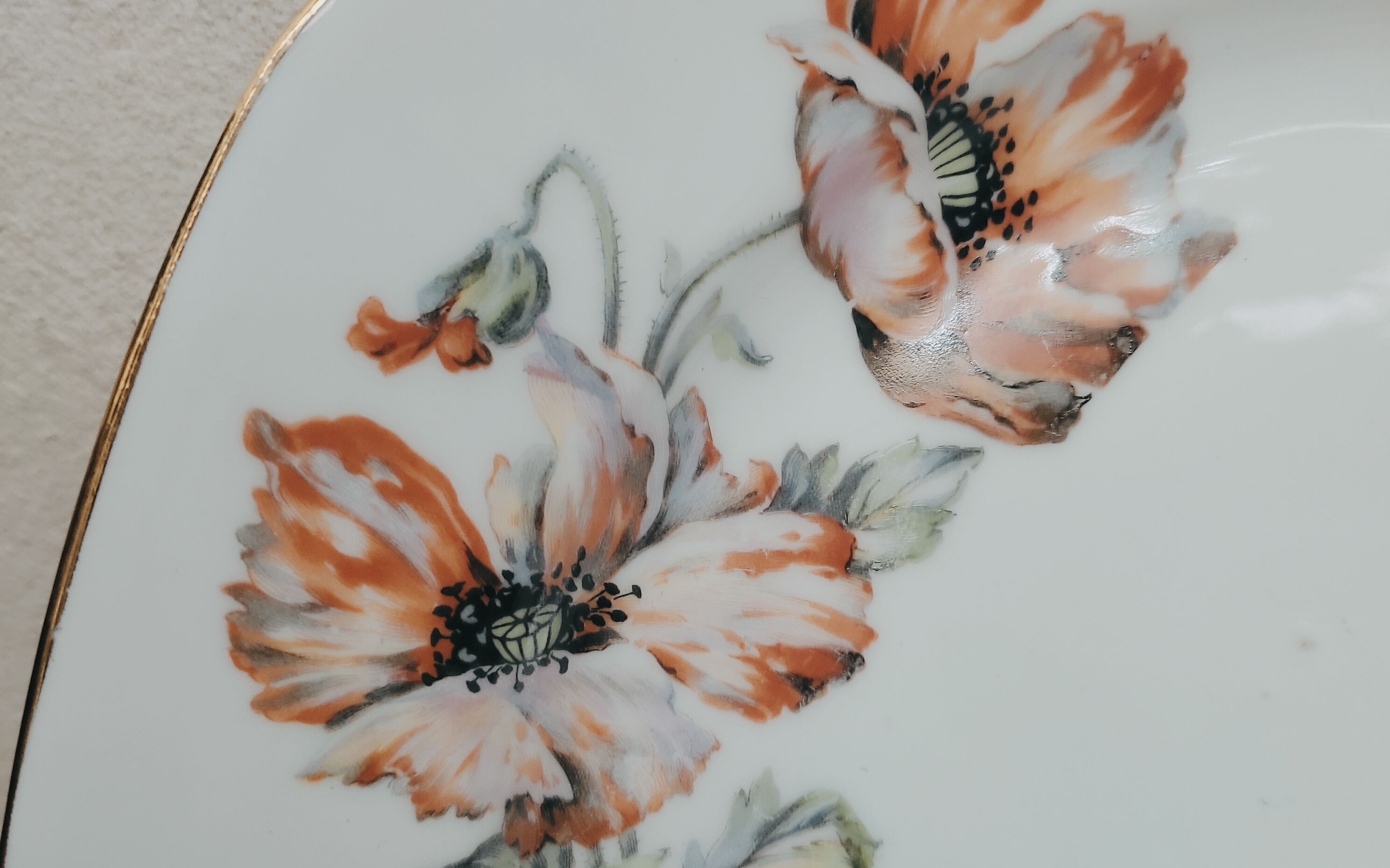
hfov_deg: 52.7
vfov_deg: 34.4
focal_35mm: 37
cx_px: 693
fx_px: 1402
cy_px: 510
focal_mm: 4.74
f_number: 1.79
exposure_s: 1/33
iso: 429
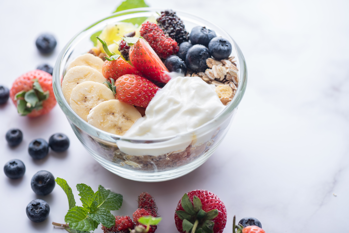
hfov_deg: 19.5
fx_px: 1018
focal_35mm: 105
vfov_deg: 13.1
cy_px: 116
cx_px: 174
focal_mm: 105
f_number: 8
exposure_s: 1/200
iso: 100
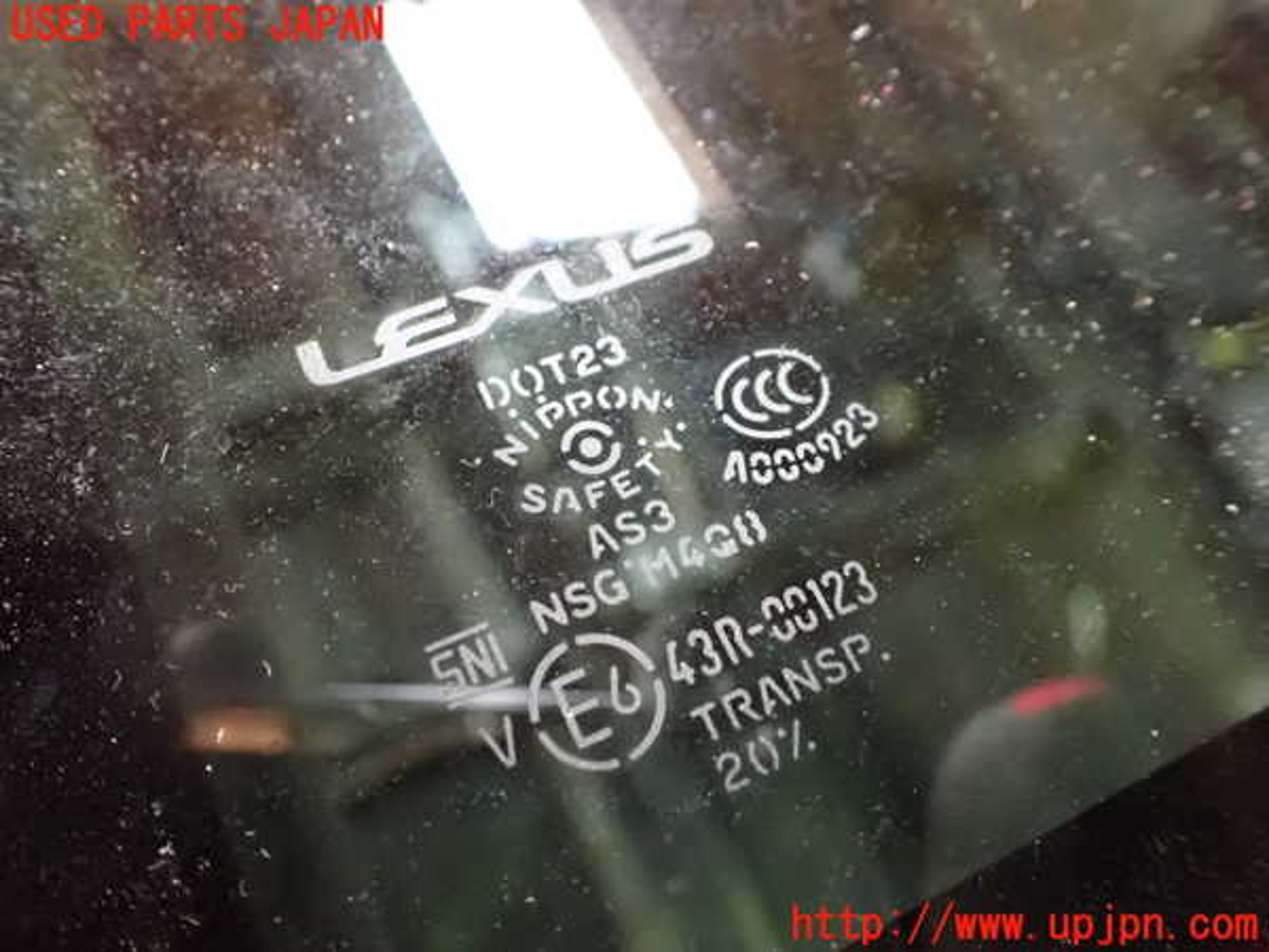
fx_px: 1100
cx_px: 634
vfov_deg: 46.8
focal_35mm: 30
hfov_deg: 60.0
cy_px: 476
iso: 1600
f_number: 2.3
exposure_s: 1/30
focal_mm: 5.4
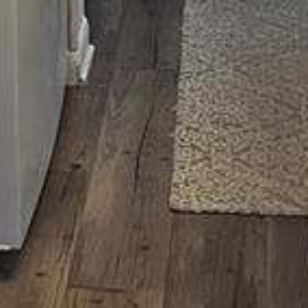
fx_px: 1953
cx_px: 93
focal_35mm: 194
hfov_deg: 9.0
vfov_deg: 8.7
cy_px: -245
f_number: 1.6
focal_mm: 5.1
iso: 125
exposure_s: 1/67
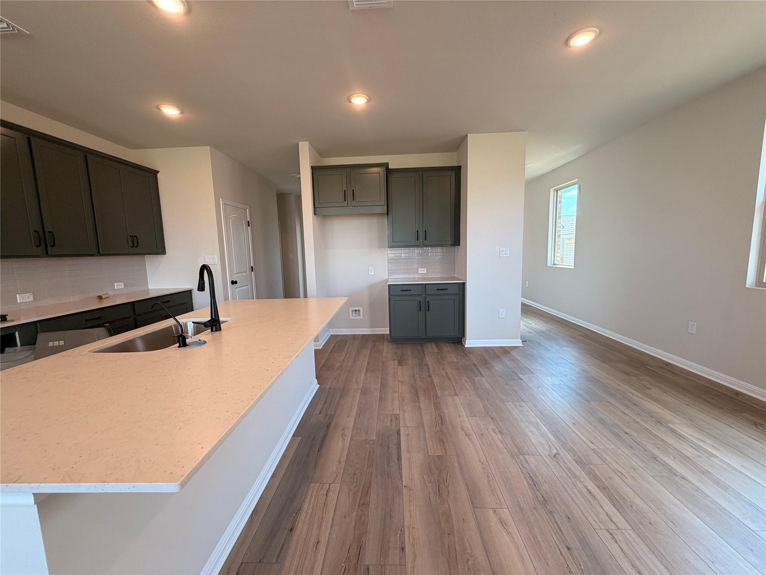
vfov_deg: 85.7
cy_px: 288
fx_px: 310
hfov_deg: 102.1
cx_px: 383
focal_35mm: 14
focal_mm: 2.22
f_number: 2.2
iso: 160
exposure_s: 1/120
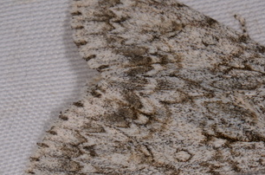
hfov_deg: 6.3
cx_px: 144
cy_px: 117
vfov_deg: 4.1
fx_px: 2424
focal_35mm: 330
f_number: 25
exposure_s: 1/60
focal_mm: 85
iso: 100
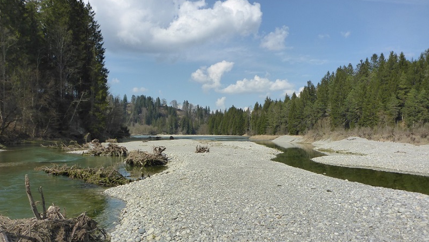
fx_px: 353
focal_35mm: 31
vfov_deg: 37.6
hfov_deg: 62.6
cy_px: 150
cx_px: 216
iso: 160
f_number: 10
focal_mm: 4.9
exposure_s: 1/200
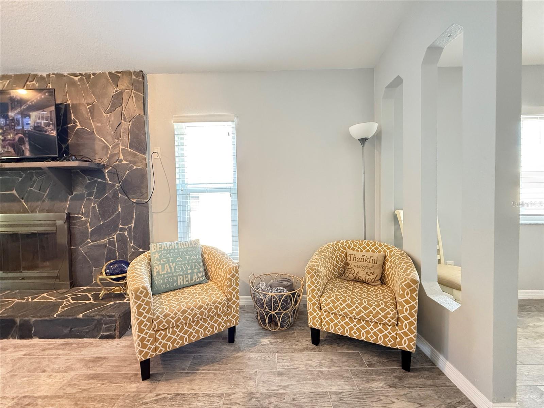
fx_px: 220
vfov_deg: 85.7
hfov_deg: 102.1
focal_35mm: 14
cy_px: 204
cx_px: 272
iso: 640
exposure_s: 1/60
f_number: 2.2
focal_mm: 2.22
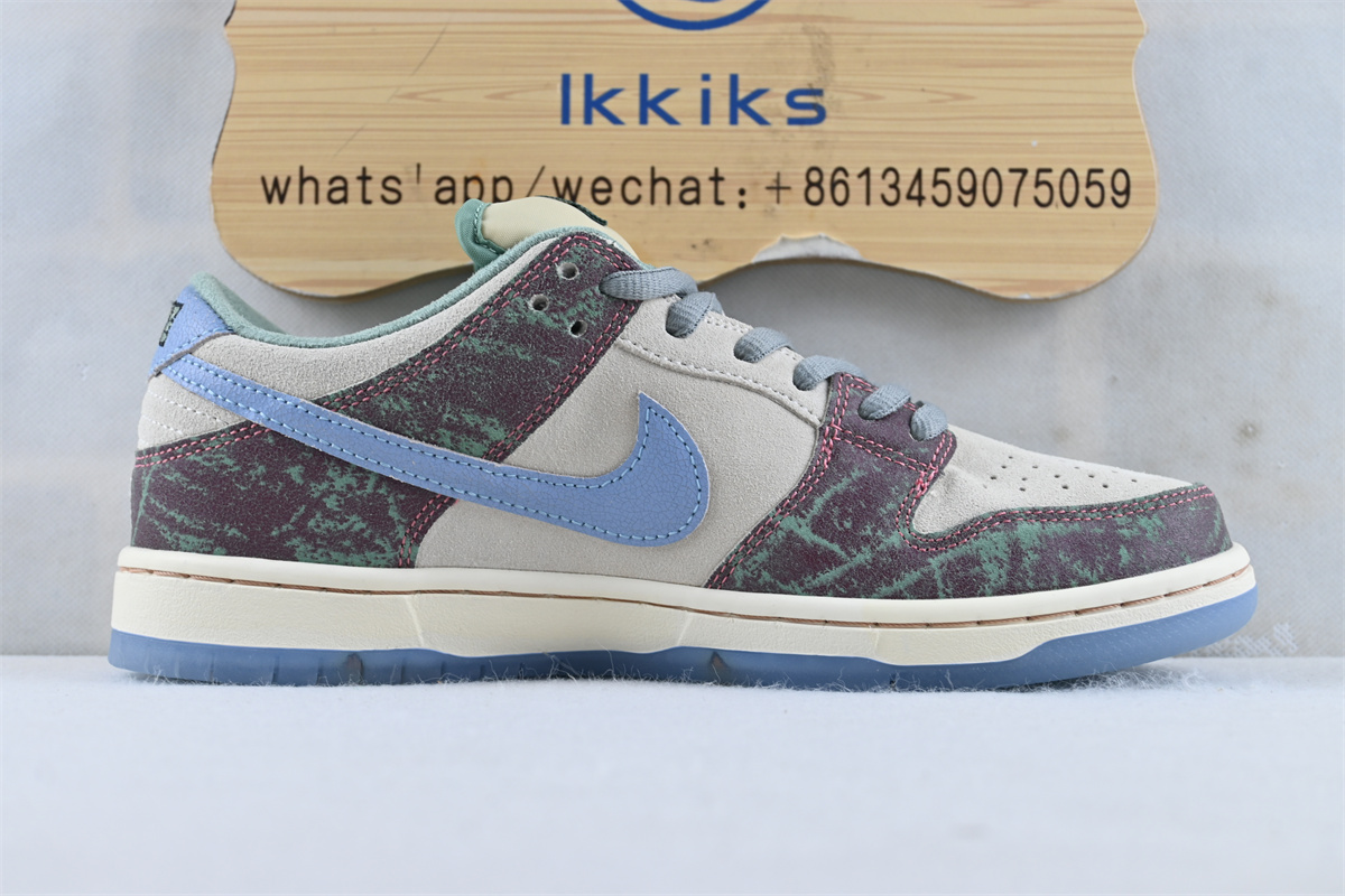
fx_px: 1961
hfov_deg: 37.9
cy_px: 448
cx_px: 672
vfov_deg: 25.8
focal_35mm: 52
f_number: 5.3
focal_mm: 35
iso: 100
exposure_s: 1/40
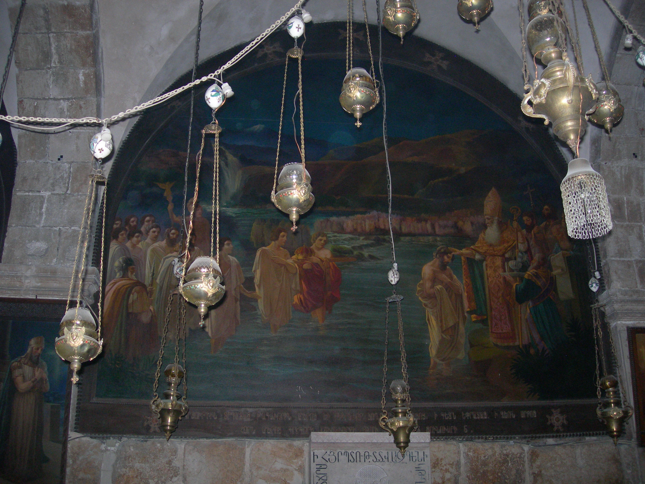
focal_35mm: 38
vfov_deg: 37.7
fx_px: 708
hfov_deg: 49.0
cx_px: 322
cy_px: 242
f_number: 2.8
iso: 200
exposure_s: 1/60.1
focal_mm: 7.8
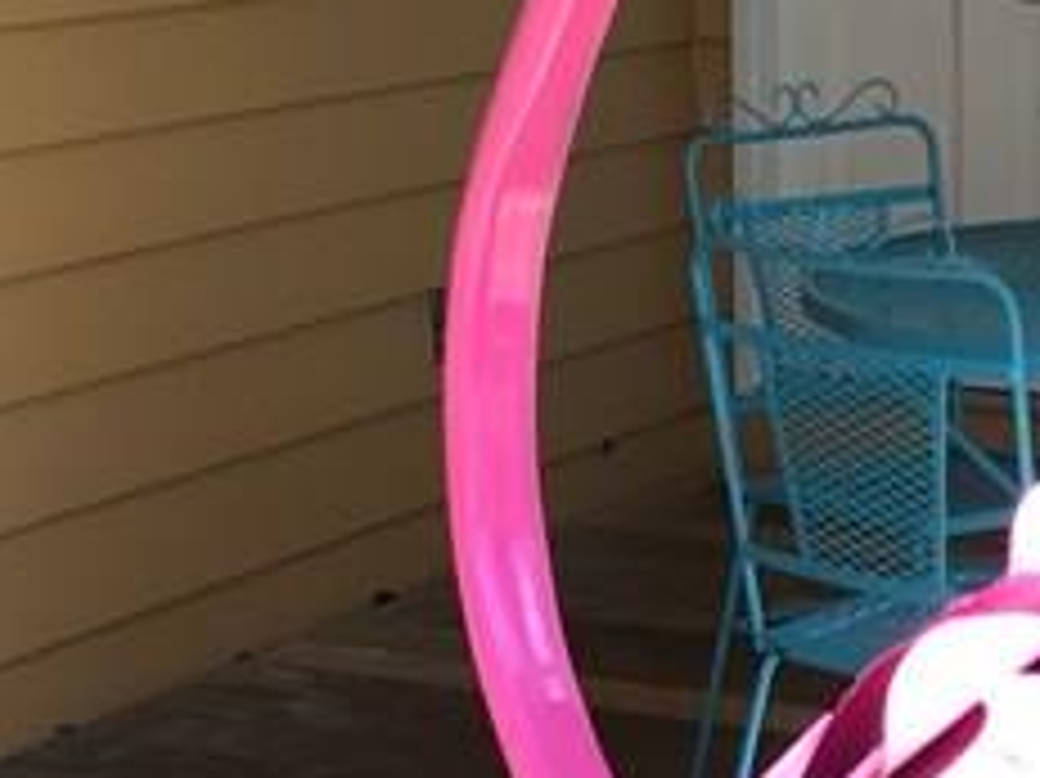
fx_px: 3724
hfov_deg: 15.9
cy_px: -72
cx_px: 495
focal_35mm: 124
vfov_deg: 11.8
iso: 20
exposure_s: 1/109
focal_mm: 3.99
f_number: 1.8
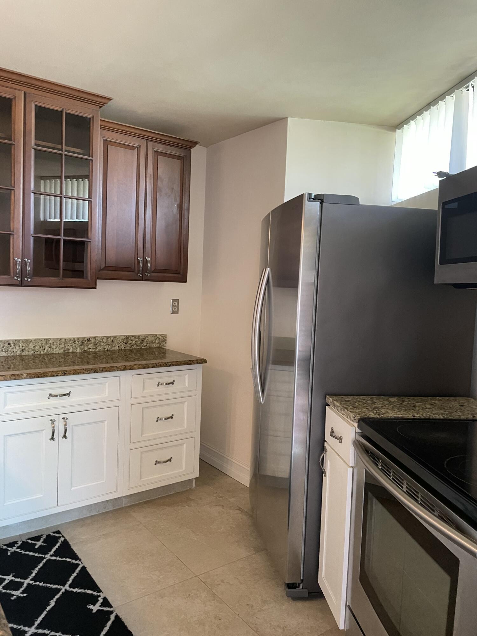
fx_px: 478
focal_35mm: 26
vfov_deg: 67.3
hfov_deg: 53.1
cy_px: 318
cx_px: 238
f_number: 1.6
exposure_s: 1/60
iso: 250
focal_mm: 4.2
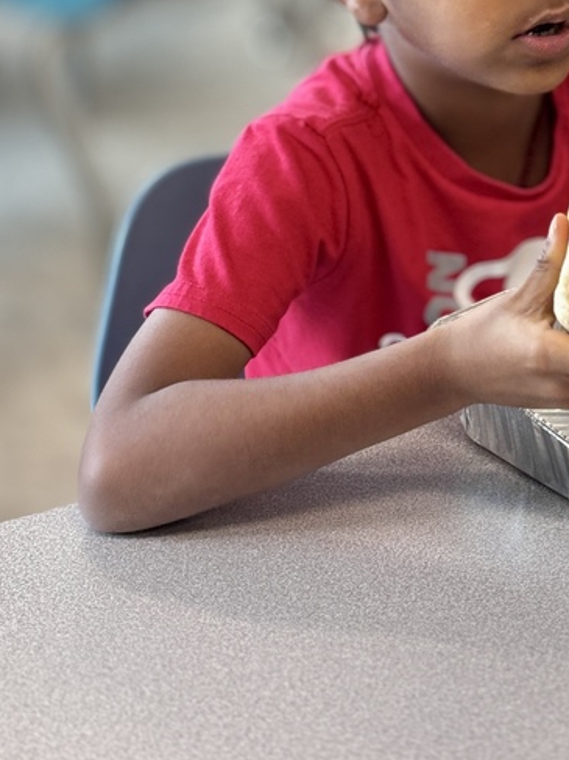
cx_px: 560
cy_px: 23
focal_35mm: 101
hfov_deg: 14.4
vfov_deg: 19.0
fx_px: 2215
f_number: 1.78
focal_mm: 6.76
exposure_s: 1/60
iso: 250
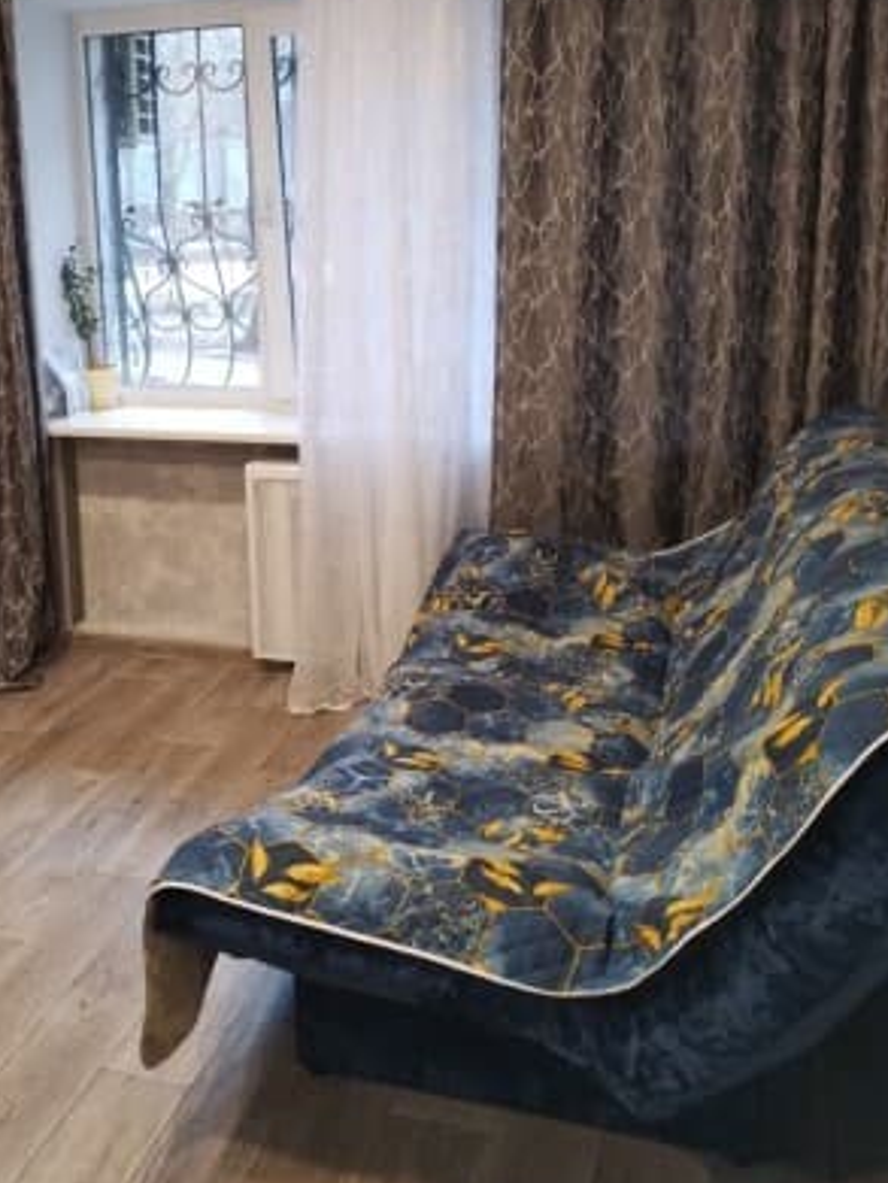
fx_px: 1367
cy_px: 476
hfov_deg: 35.5
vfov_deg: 46.5
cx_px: 270
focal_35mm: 40
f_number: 1.8
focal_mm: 4.75
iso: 549
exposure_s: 1/33.3
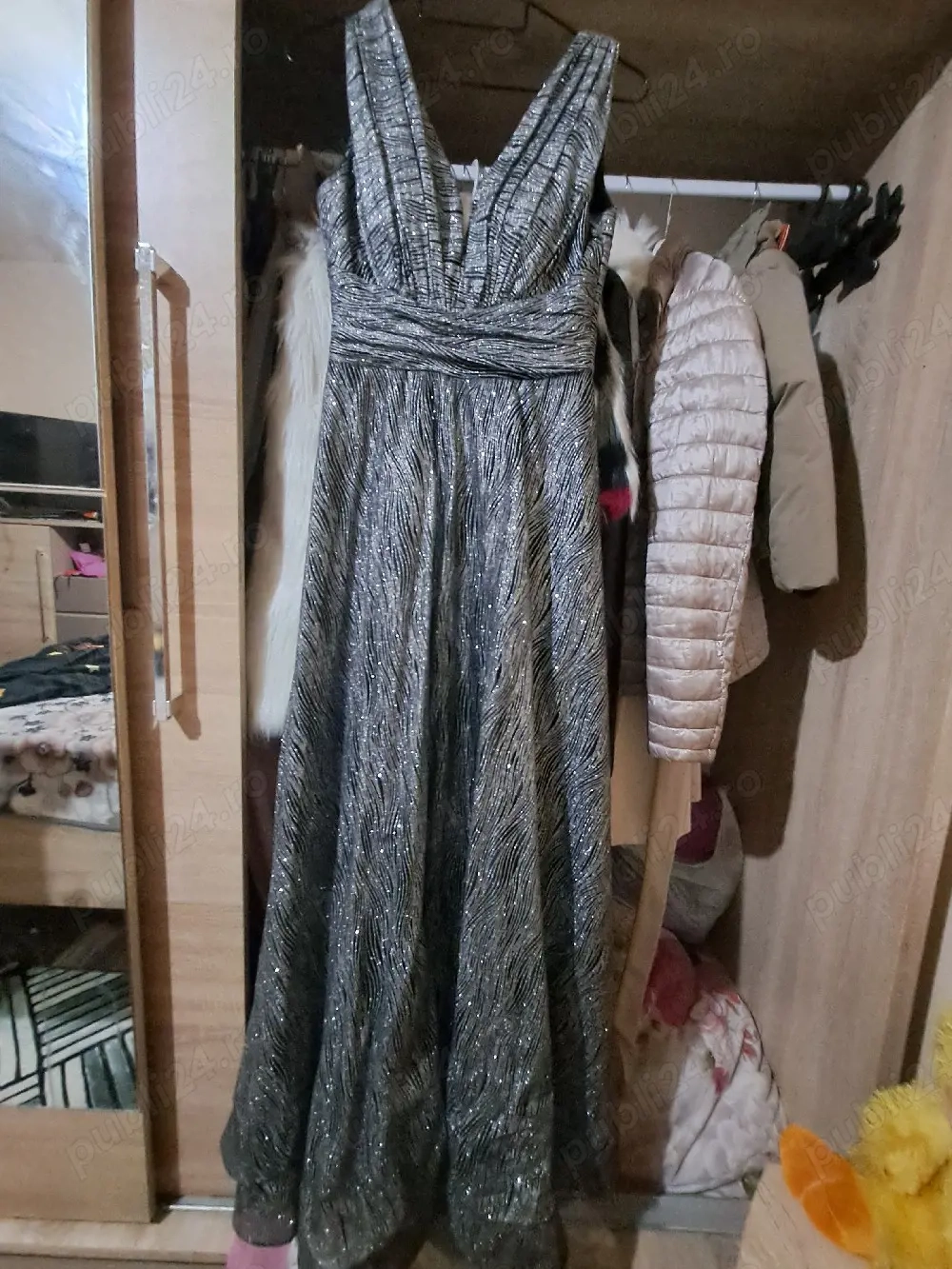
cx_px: 476
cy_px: 634
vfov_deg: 94.5
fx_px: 587
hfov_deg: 78.1
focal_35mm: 16
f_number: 2.2
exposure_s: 1/20
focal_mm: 1.64
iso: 800
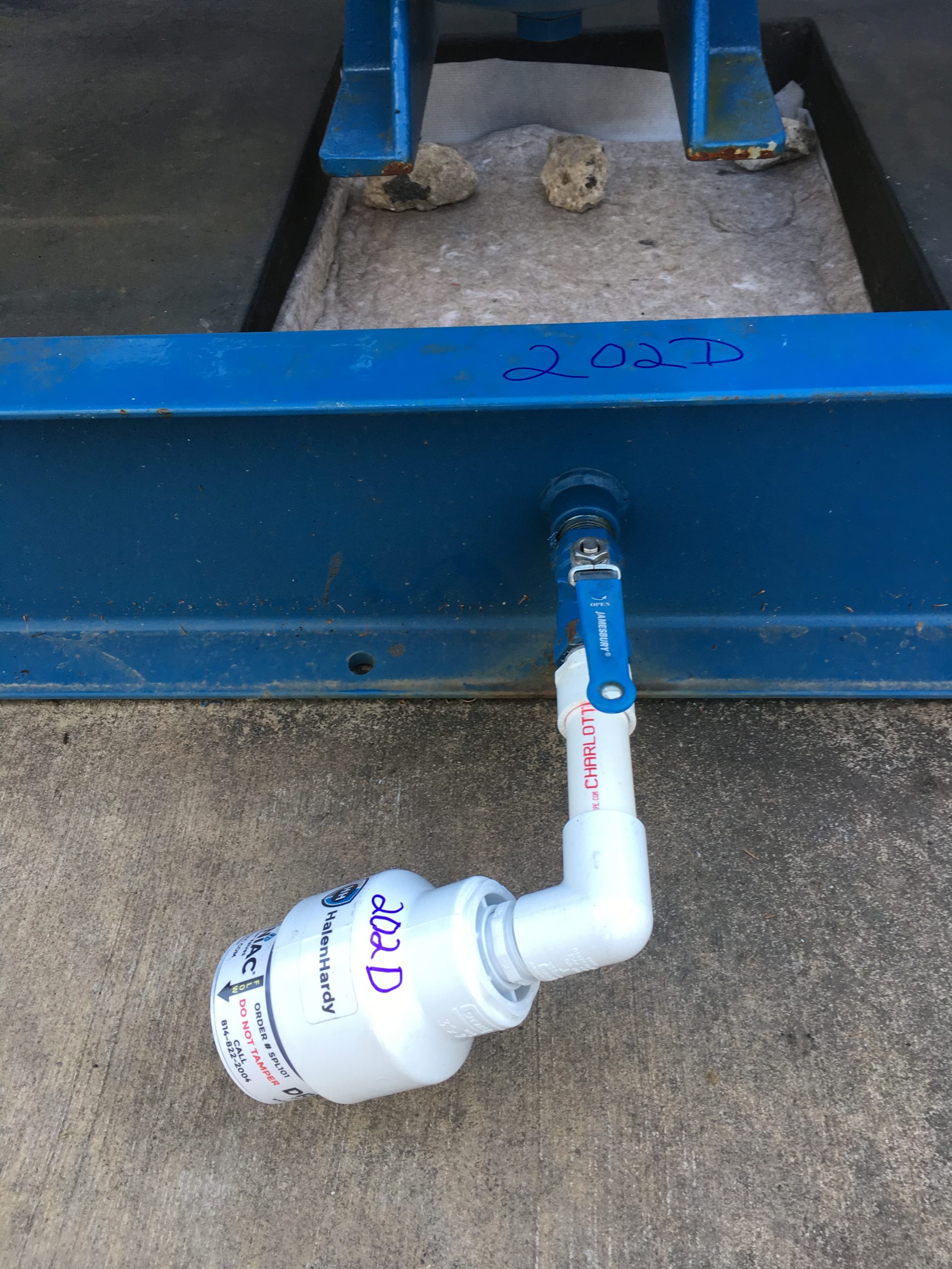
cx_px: 476
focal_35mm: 29
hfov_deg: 48.2
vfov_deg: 61.7
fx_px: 1063
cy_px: 634
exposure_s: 1/60
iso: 32
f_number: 2.2
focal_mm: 4.15
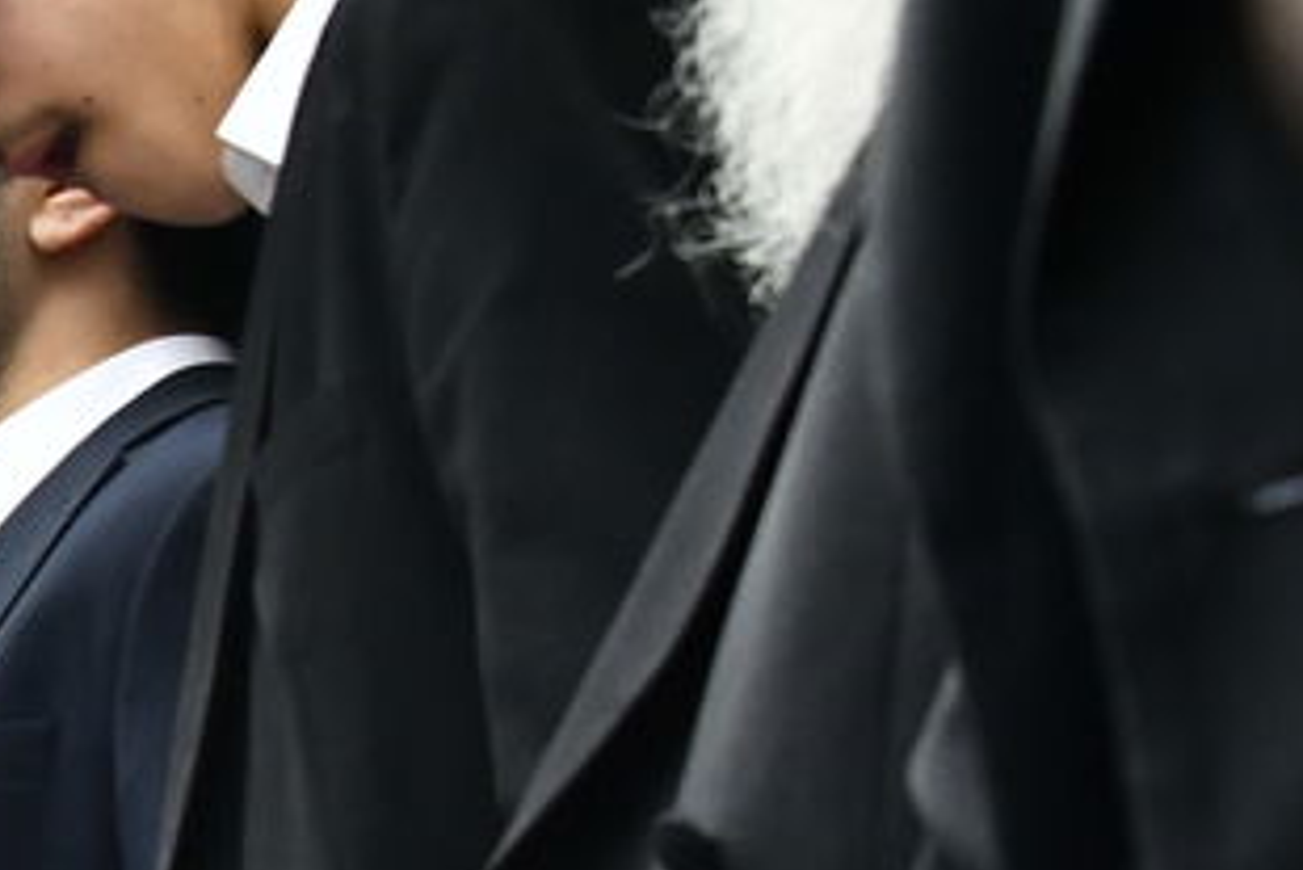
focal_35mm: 158
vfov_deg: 8.6
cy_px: 1149
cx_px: -1219
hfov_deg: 11.8
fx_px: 5721
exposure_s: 1/320
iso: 1250
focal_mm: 35
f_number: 5.6
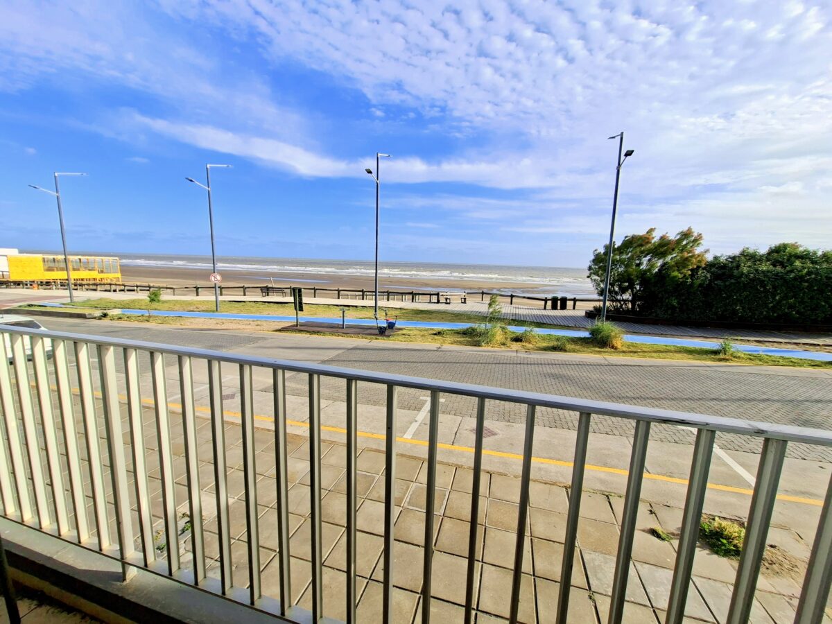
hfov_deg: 106.2
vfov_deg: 89.9
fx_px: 312
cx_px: 416
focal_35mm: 13
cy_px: 312
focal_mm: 1.74
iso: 40
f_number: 2.2
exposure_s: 1/1027
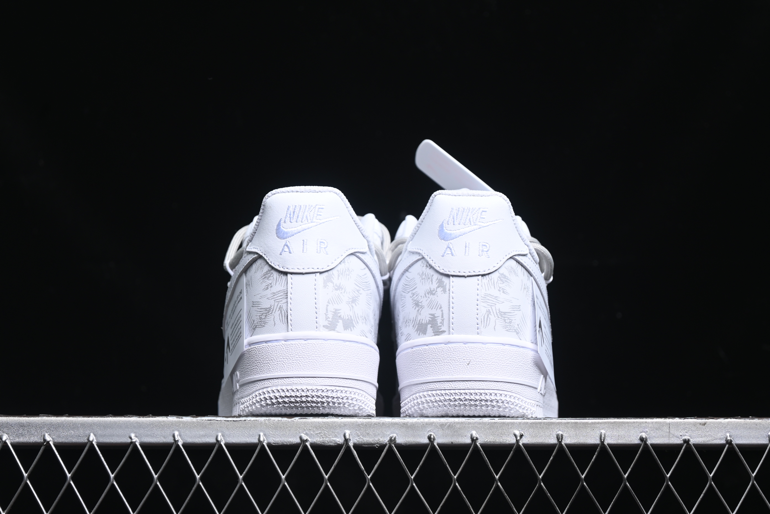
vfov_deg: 18.2
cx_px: 385
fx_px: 1604
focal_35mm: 75
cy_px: 257
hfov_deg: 27.0
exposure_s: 1/50
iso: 160
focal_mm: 50
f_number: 6.3
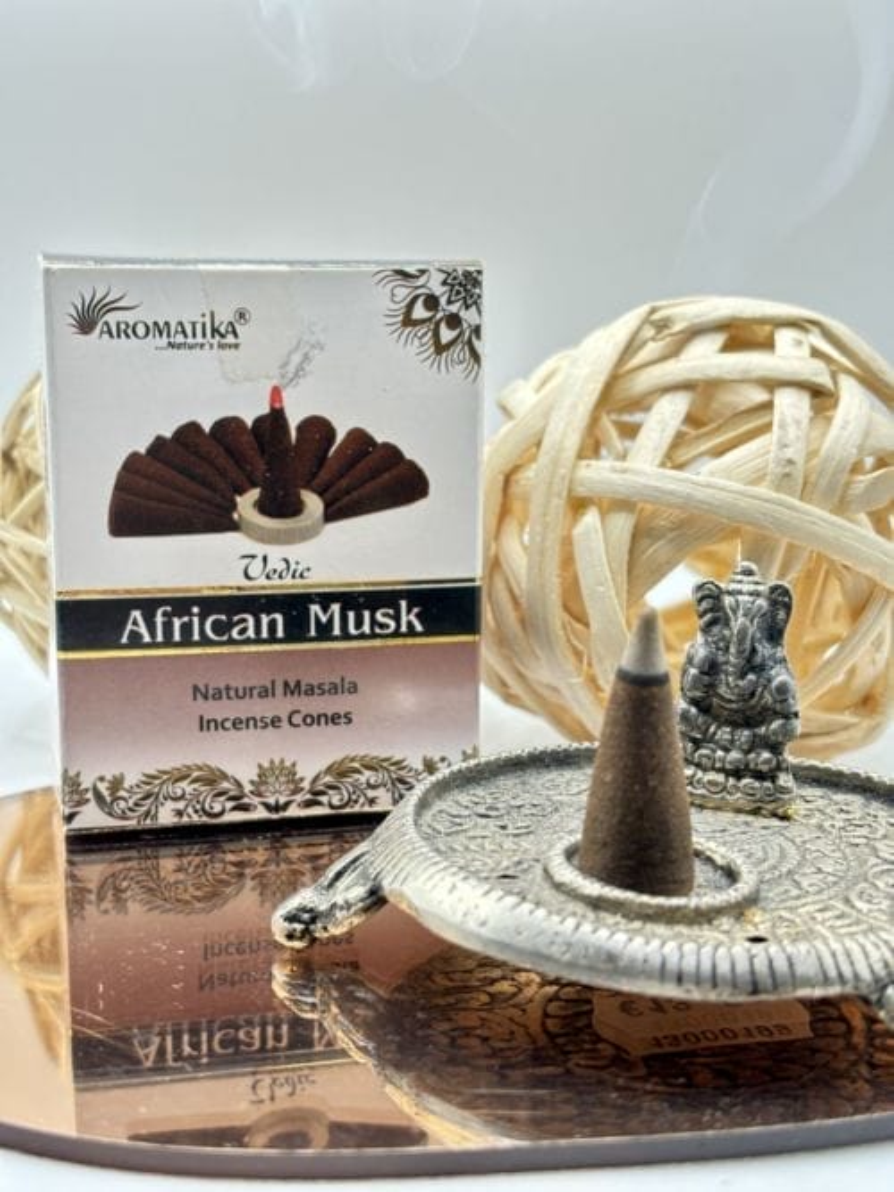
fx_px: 1791
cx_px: 447
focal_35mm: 52
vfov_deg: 36.8
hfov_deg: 28.0
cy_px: 596
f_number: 1.6
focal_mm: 5.96
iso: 100
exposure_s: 1/100
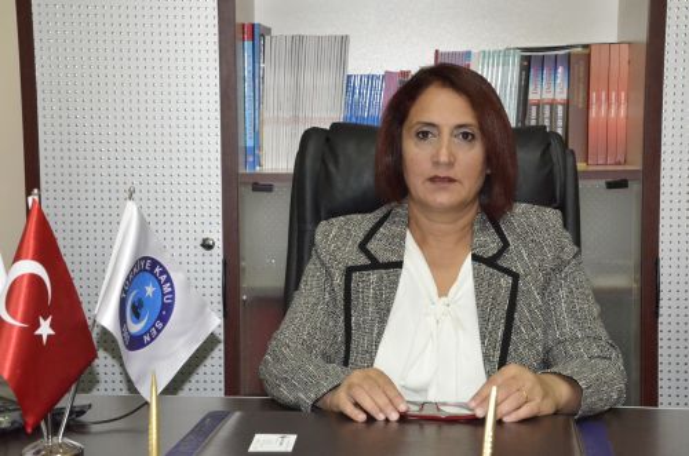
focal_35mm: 75
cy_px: 228
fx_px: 1432
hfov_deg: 27.0
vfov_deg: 18.1
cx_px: 344
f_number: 8
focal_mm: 50
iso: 5000
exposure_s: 1/60
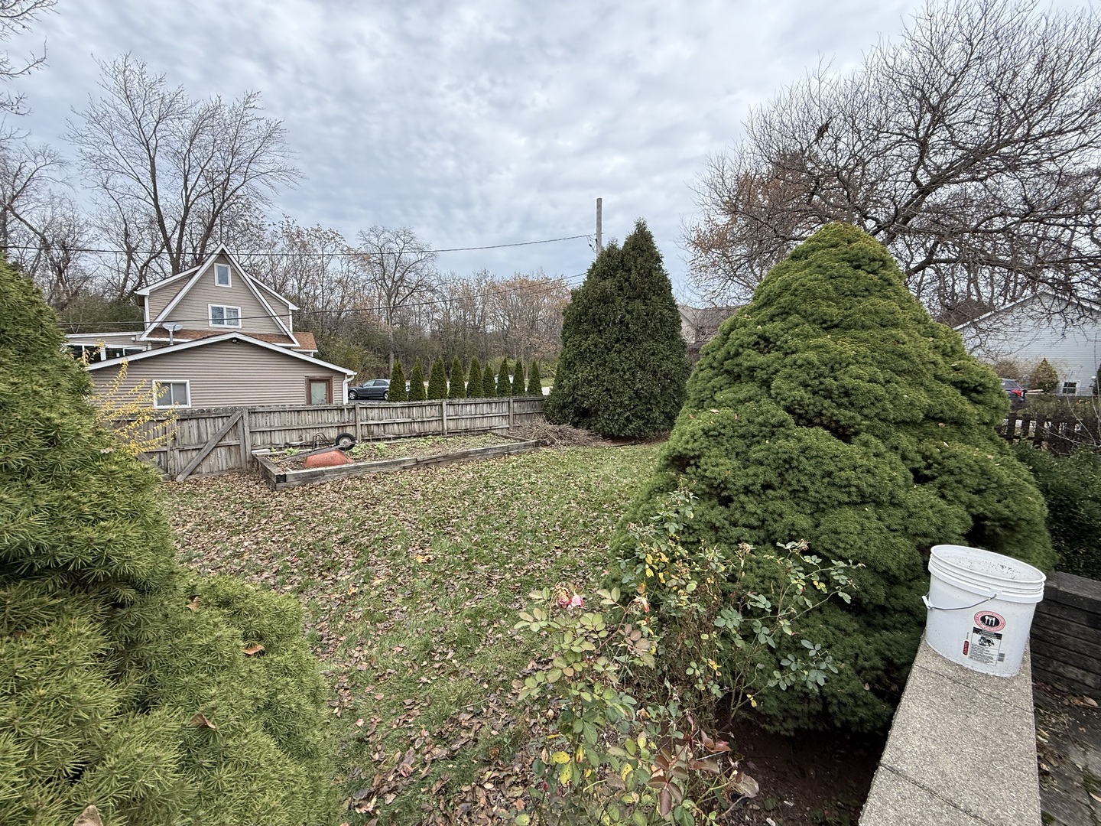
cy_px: 413
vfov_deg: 85.7
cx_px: 550
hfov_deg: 102.1
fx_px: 445
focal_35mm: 14
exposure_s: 1/275
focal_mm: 2.22
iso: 64
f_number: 2.2
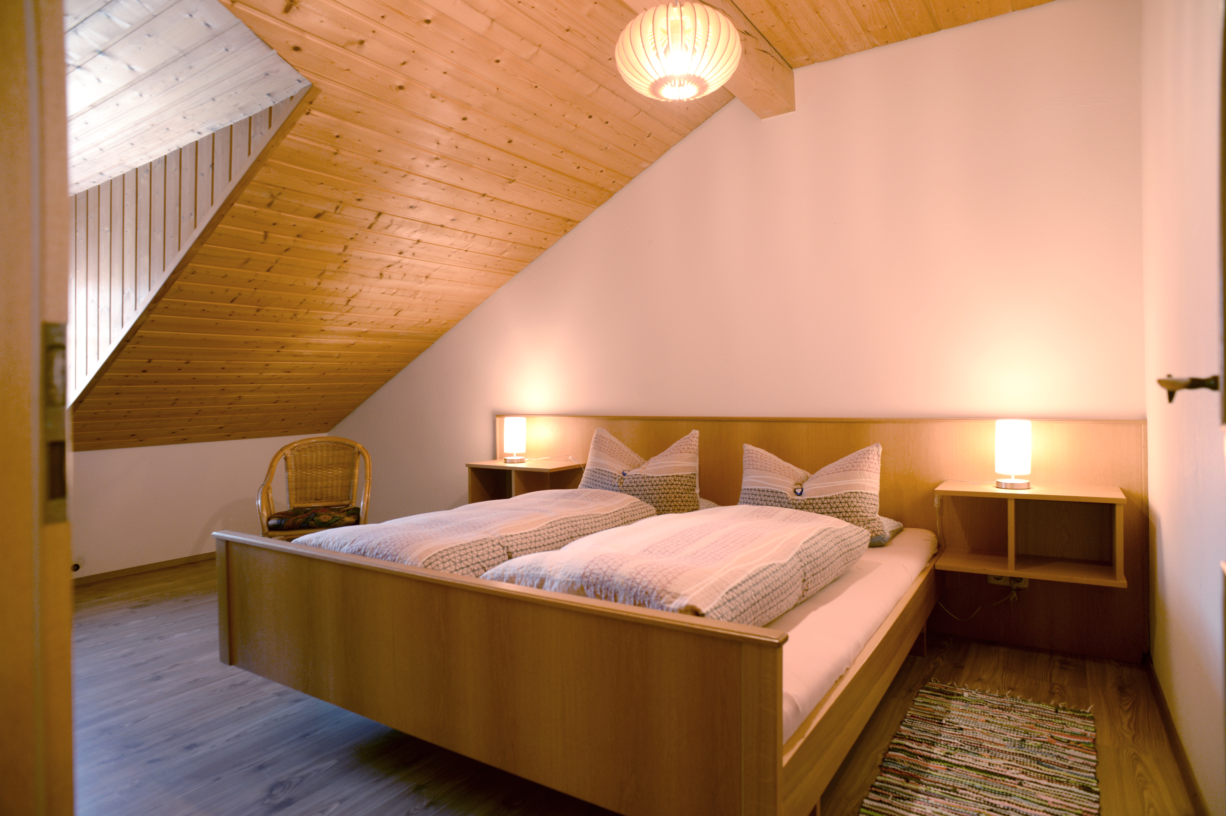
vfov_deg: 61.9
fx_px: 681
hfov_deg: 84.0
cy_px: 408
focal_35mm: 20
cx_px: 613
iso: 400
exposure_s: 1/15
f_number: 5
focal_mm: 20
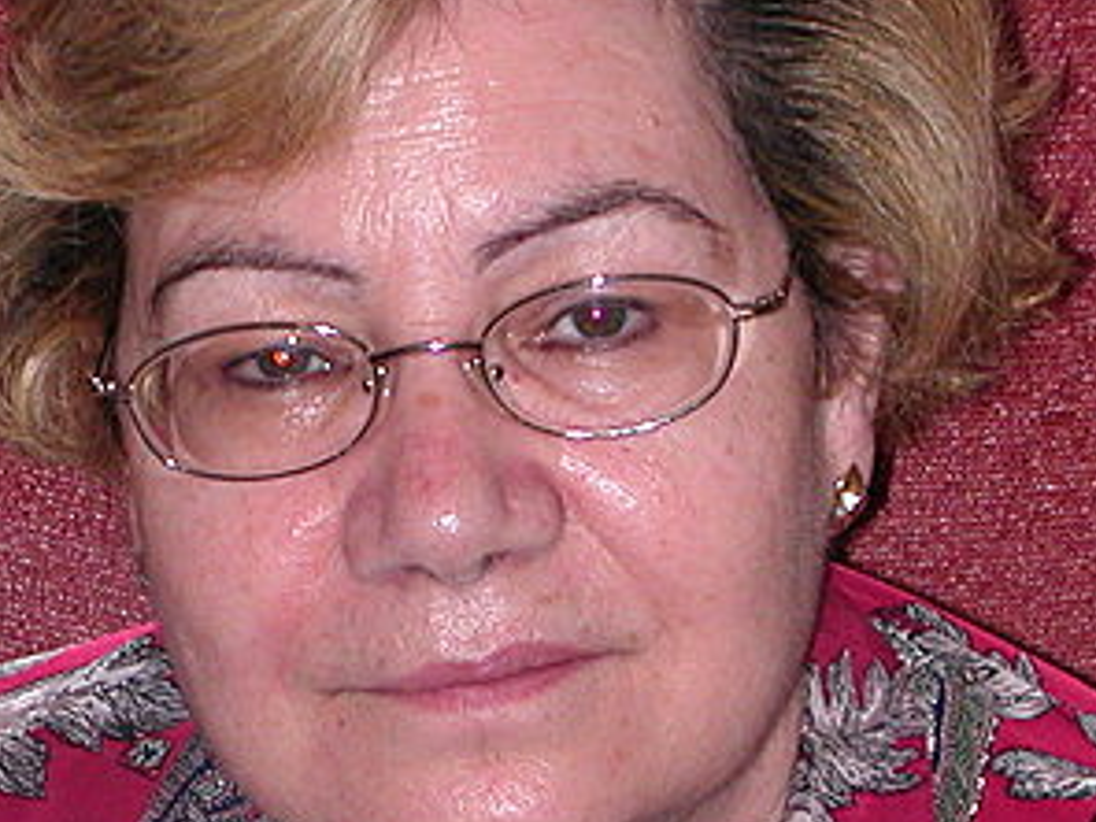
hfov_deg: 9.9
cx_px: 163
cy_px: 722
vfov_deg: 7.4
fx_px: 6301
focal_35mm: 199
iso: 200
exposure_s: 1/59.9
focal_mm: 14
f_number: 4.4
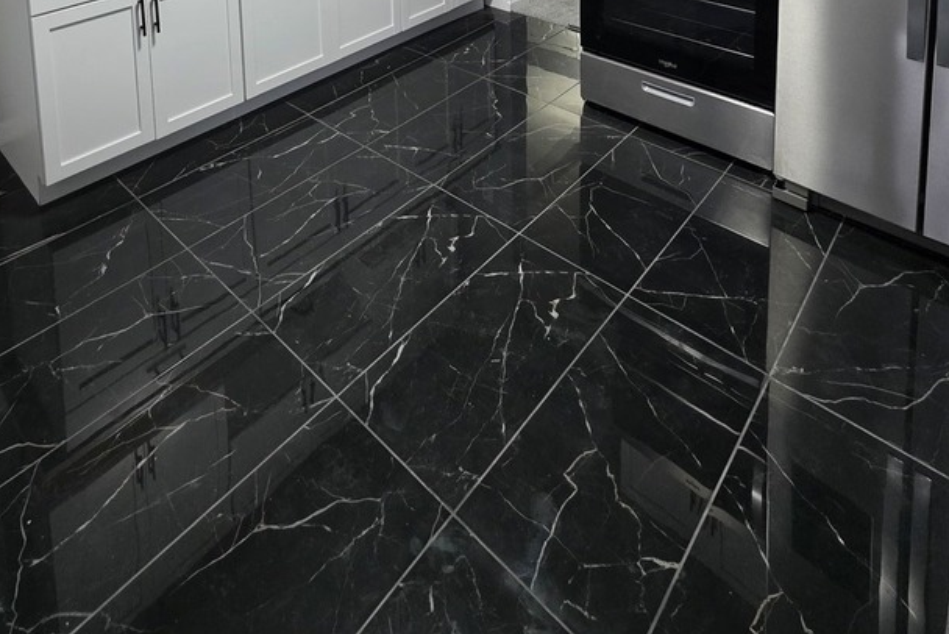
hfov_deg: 73.2
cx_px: 400
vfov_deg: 36.7
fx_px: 633
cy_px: -170
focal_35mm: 24
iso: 320
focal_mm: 2.2
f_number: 1.9
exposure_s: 1/60
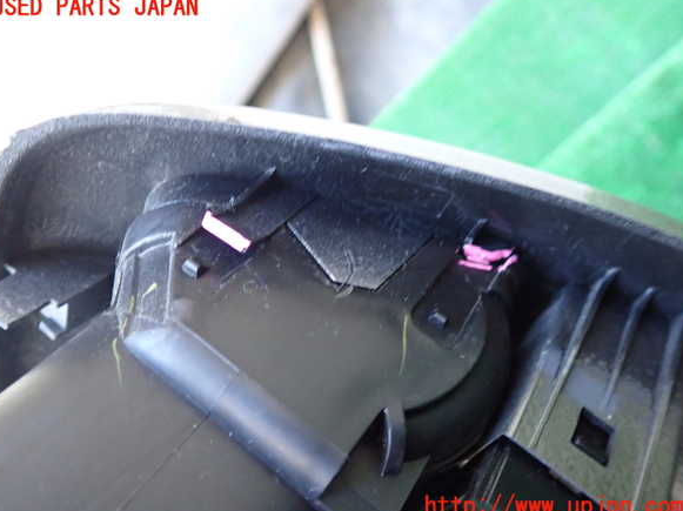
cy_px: 257
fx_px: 611
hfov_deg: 58.4
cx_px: 337
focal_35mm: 31
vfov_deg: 45.4
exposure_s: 1/30
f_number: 2.3
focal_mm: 5.4
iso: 640
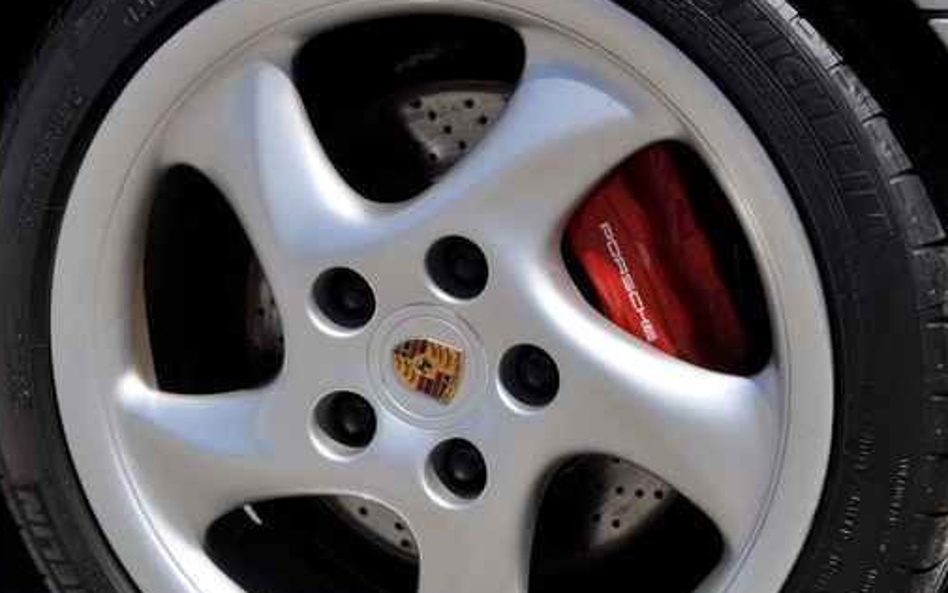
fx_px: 2998
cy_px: 407
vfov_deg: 11.3
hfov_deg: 18.0
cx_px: 454
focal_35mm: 116
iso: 500
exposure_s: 1/400
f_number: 10
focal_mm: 50
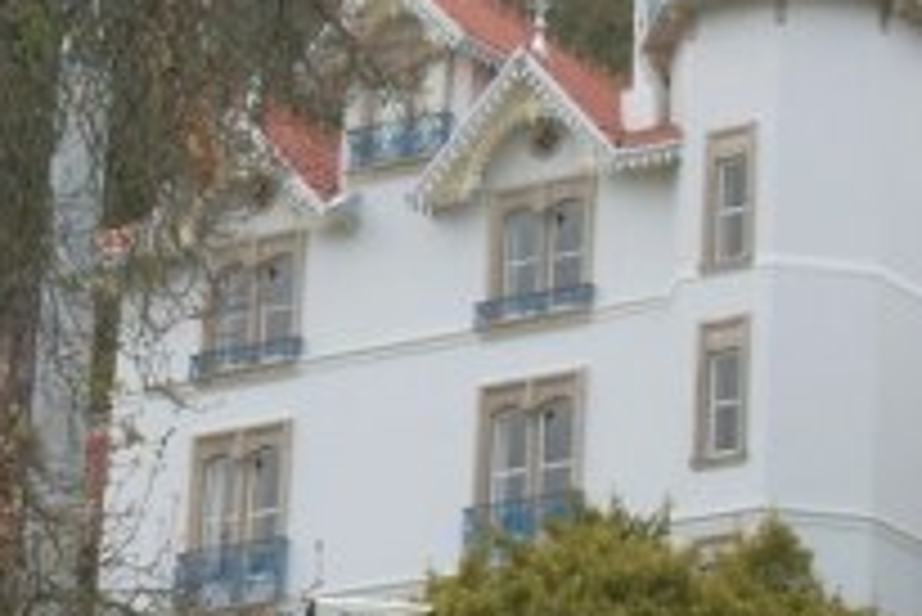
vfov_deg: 5.9
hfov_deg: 8.8
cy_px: 324
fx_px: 5997
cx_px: 418
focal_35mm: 234
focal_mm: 17.14
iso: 50
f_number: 10.1
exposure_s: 1/60
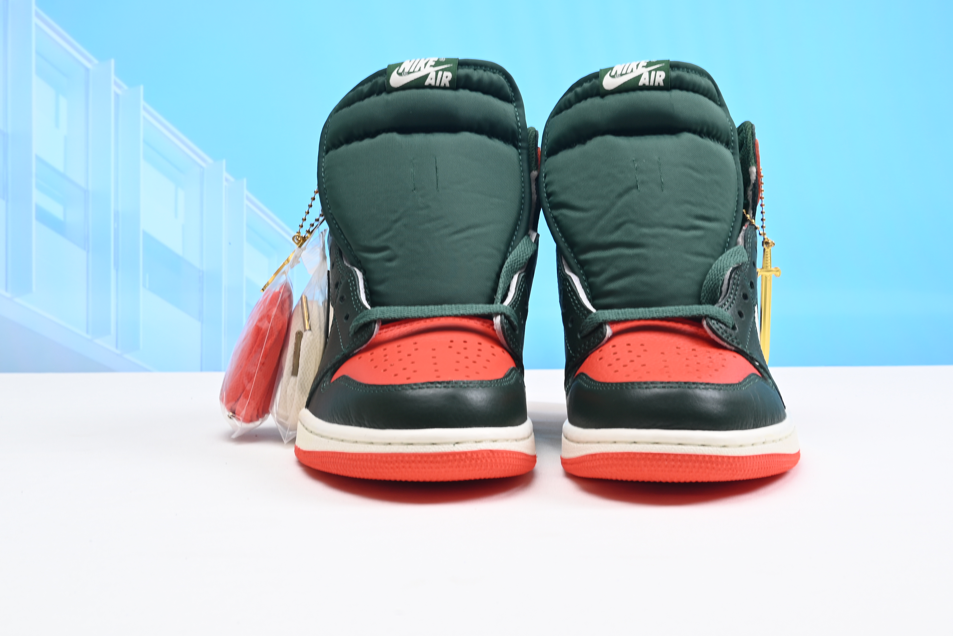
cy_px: 197
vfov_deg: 24.5
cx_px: 490
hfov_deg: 36.2
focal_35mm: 55
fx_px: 1457
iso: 100
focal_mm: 37
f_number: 16
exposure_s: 1/2
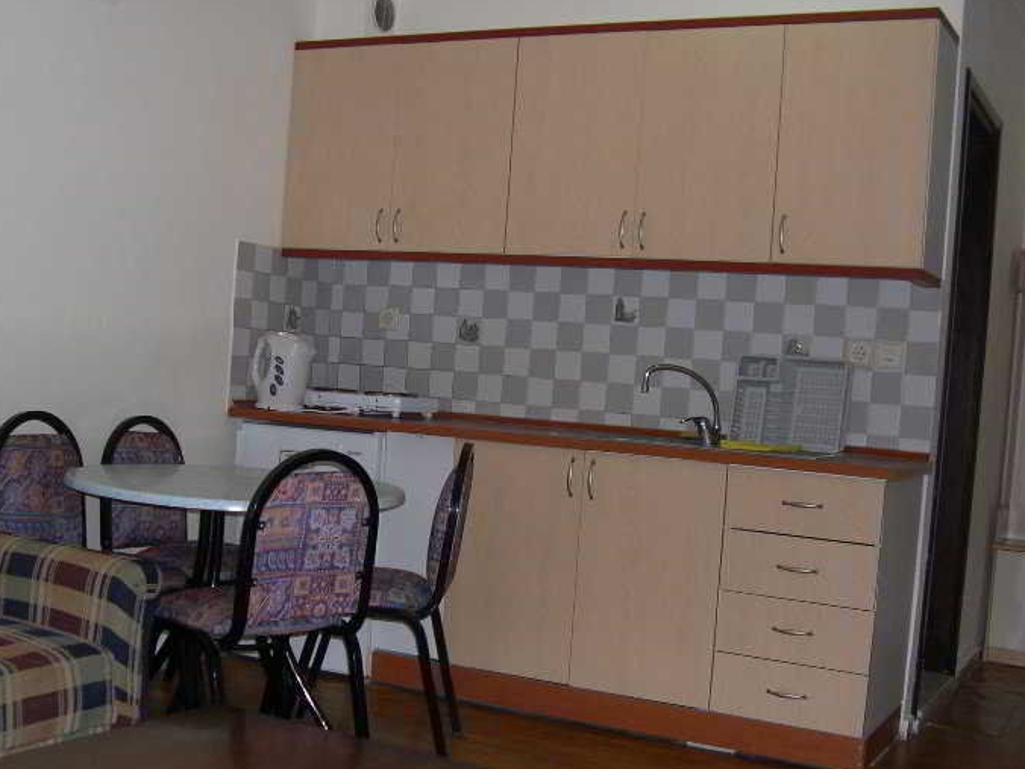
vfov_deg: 32.1
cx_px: 428
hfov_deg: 41.9
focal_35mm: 45
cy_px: 444
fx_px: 1332
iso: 117
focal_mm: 8
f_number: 2.8
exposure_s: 1/60
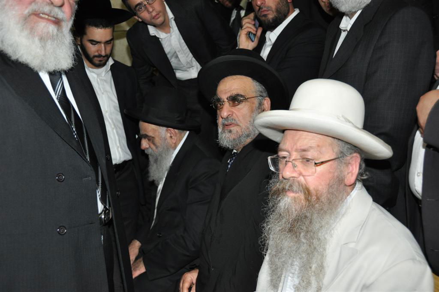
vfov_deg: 34.1
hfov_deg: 49.6
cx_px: 220
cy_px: 146
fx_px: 475
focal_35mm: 39
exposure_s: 1/60
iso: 800
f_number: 4
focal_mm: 26
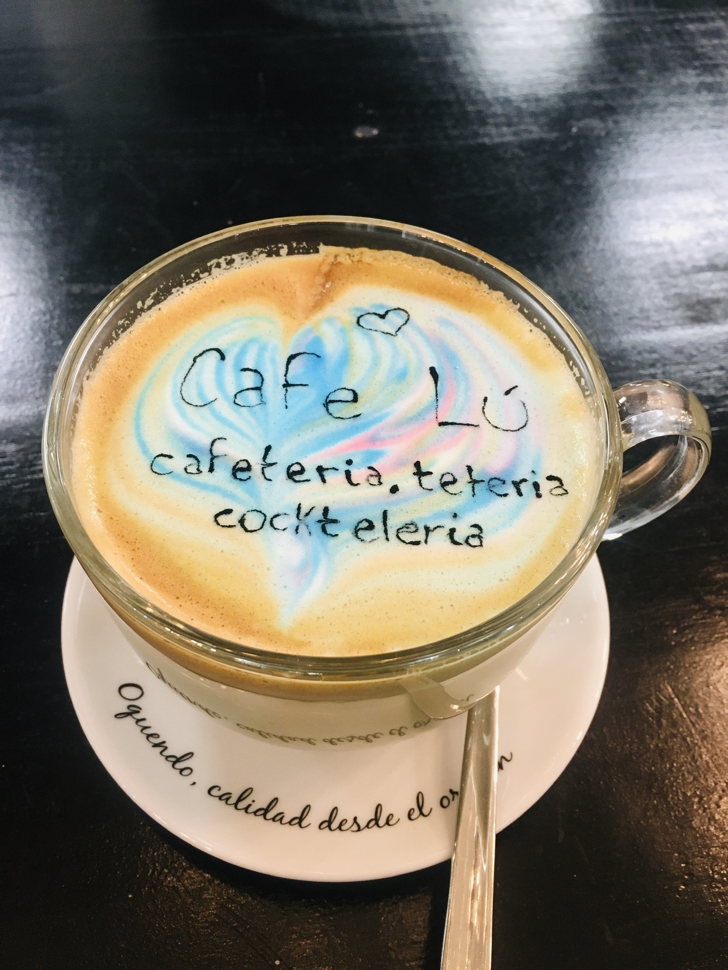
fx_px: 813
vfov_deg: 61.7
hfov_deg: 48.2
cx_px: 364
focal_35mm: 29
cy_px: 485
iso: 160
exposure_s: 1/33
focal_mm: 4.15
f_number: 2.2
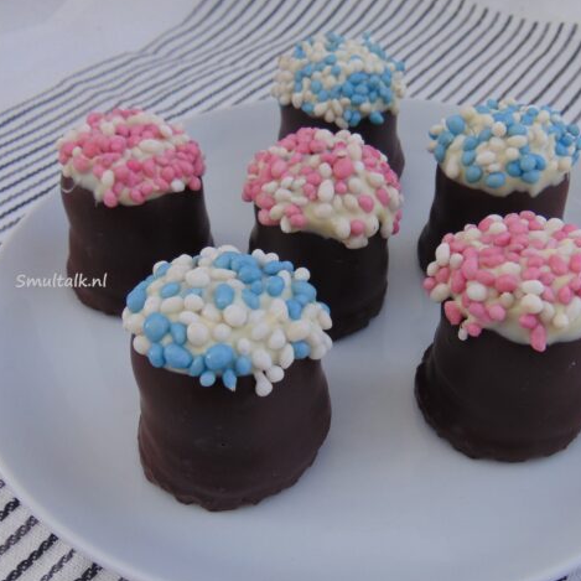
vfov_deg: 49.7
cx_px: 348
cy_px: 317
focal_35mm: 33
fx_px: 627
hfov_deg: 49.4
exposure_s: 1/60
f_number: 3
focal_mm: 4.5
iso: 80
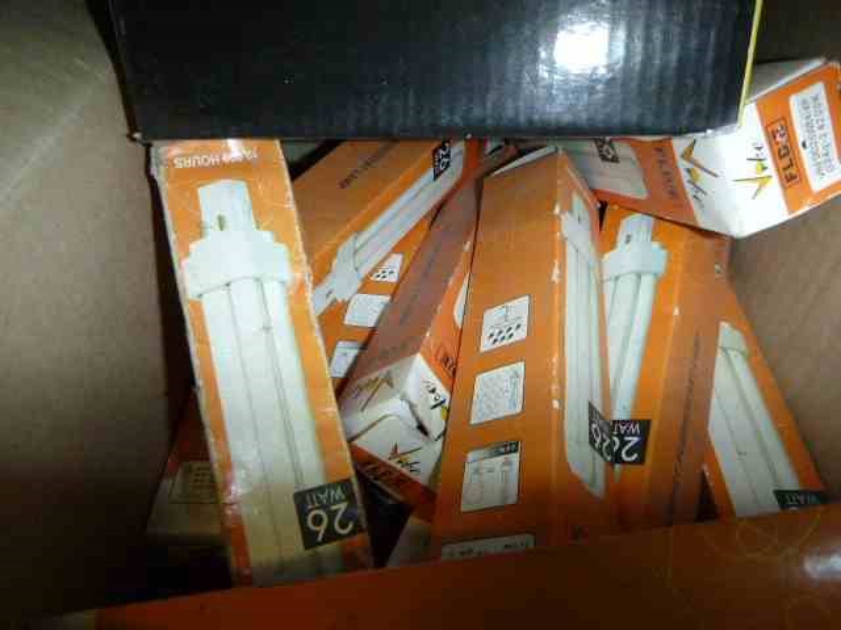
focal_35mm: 25
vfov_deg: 54.9
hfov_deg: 69.4
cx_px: 420
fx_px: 607
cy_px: 315
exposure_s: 1/30
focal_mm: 4.5
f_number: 3.9
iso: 400
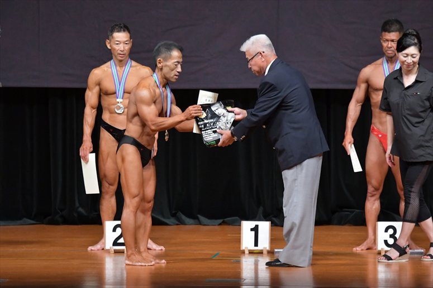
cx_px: 216
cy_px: 144
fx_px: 3246
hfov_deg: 7.6
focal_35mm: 270
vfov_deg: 5.1
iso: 5000
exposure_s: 1/400
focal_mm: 180
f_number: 5.6
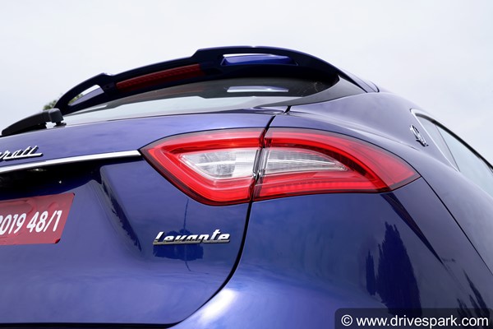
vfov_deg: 28.1
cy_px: 164
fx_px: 657
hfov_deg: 41.1
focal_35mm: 48
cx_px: 246
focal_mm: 48
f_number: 10
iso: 100
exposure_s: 1/200
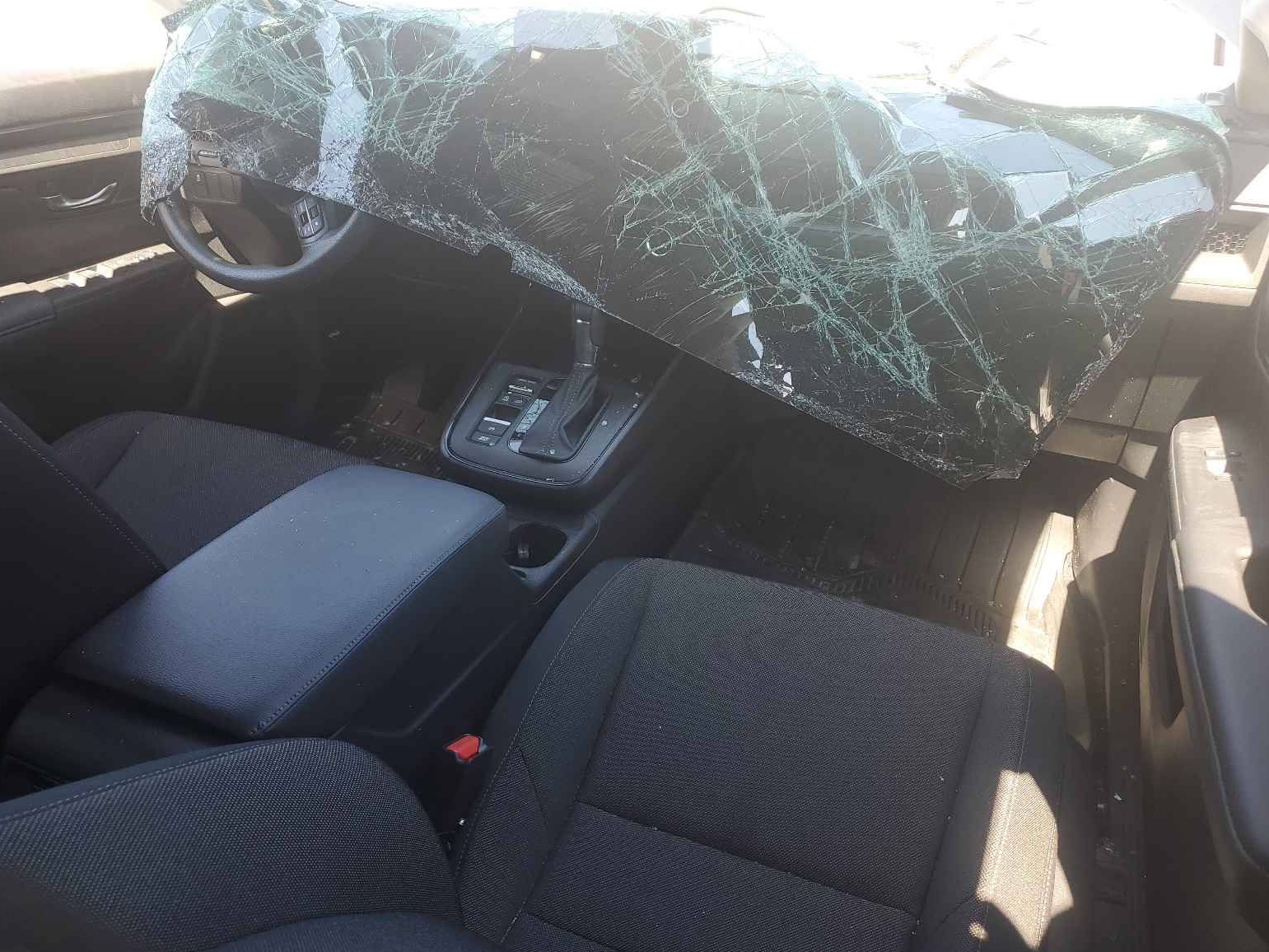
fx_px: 990
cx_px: 653
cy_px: 482
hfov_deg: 65.3
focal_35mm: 27
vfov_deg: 51.4
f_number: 1.5
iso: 50
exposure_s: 1/127
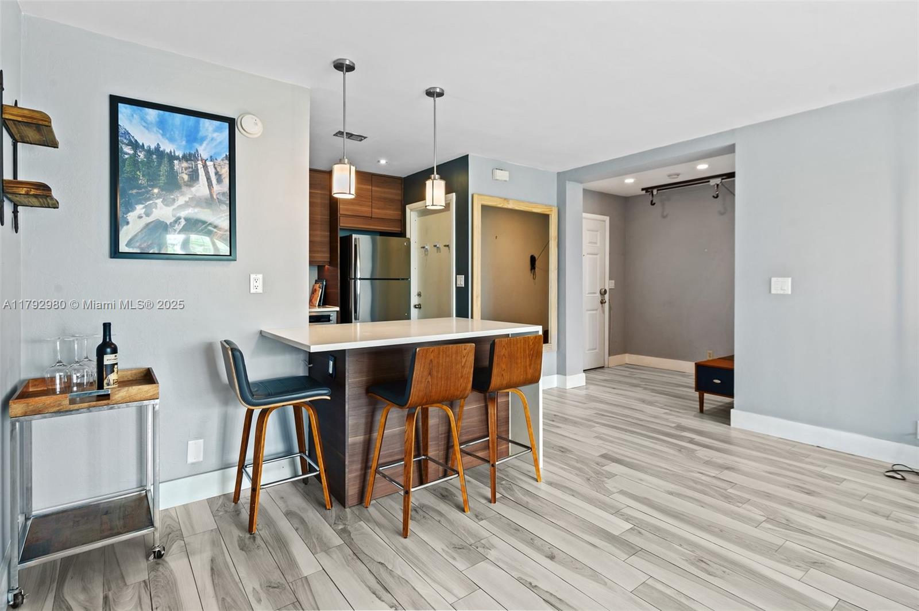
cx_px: 460
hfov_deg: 87.0
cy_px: 306
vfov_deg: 64.4
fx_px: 484
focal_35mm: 19
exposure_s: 1/1.67
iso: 200
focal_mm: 19
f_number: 8
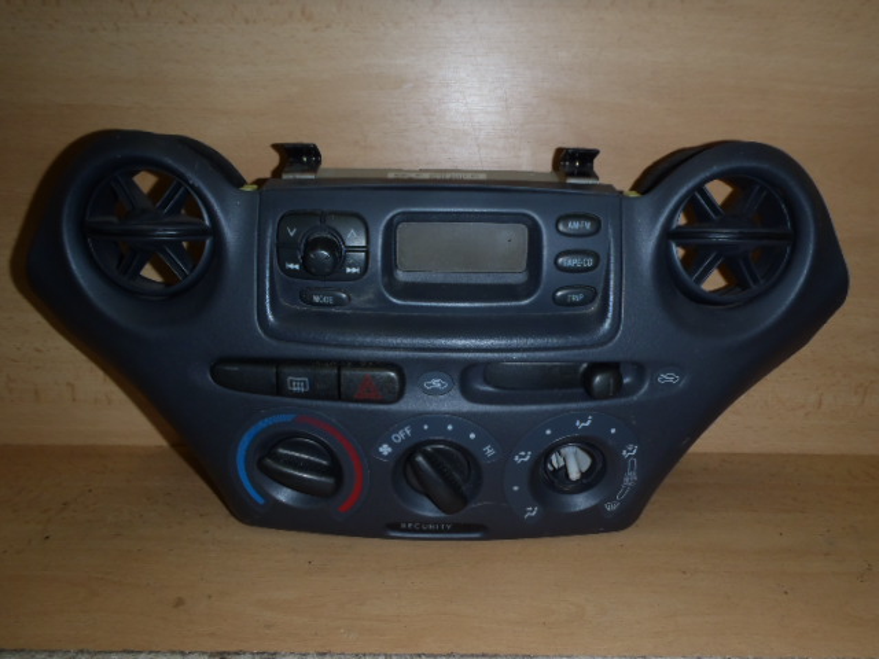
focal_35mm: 28
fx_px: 711
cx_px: 440
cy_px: 330
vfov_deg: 49.7
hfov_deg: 63.4
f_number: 3.9
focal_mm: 5
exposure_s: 1/30
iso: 100
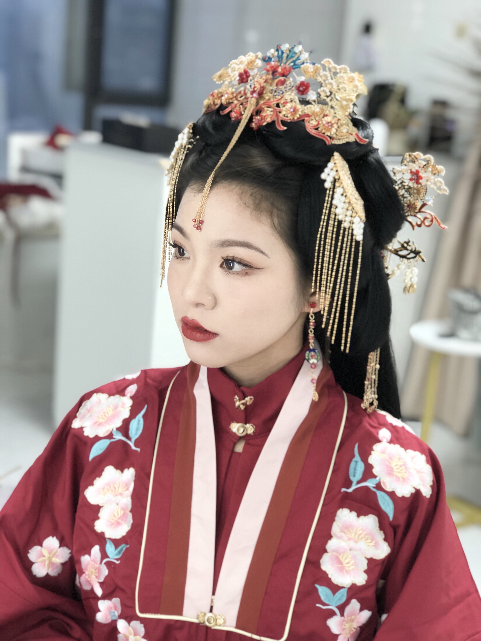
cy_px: 320
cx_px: 240
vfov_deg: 33.8
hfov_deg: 25.7
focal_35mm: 57
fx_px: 1056
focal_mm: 6.6
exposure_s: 1/30
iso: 100
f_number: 2.8
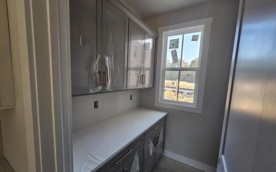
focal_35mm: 14
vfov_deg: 78.6
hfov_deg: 105.3
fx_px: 105
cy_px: 92
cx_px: 140
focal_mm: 2.2
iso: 250
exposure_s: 1/77.4
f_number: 2.2
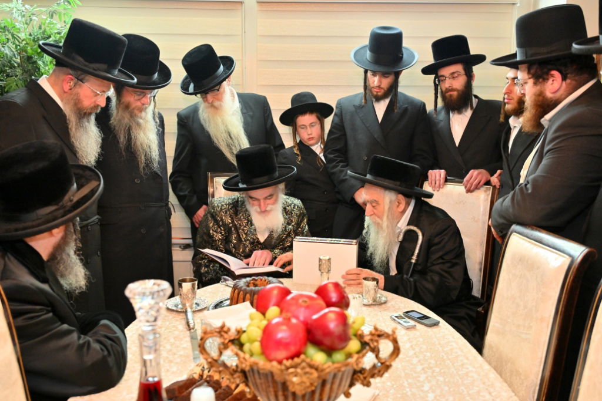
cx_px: 301
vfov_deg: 38.4
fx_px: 577
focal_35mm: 34
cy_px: 200
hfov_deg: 55.1
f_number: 4
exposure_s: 1/160
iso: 1600
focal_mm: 34.5
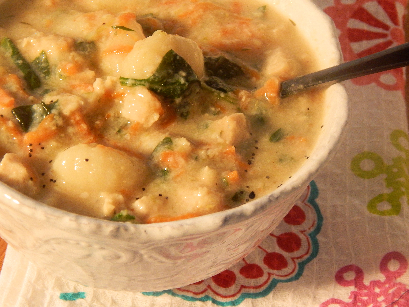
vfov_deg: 14.1
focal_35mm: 105
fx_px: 1241
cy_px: 154
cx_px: 204
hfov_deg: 18.7
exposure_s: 1/15
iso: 400
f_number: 4.5
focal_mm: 18.7
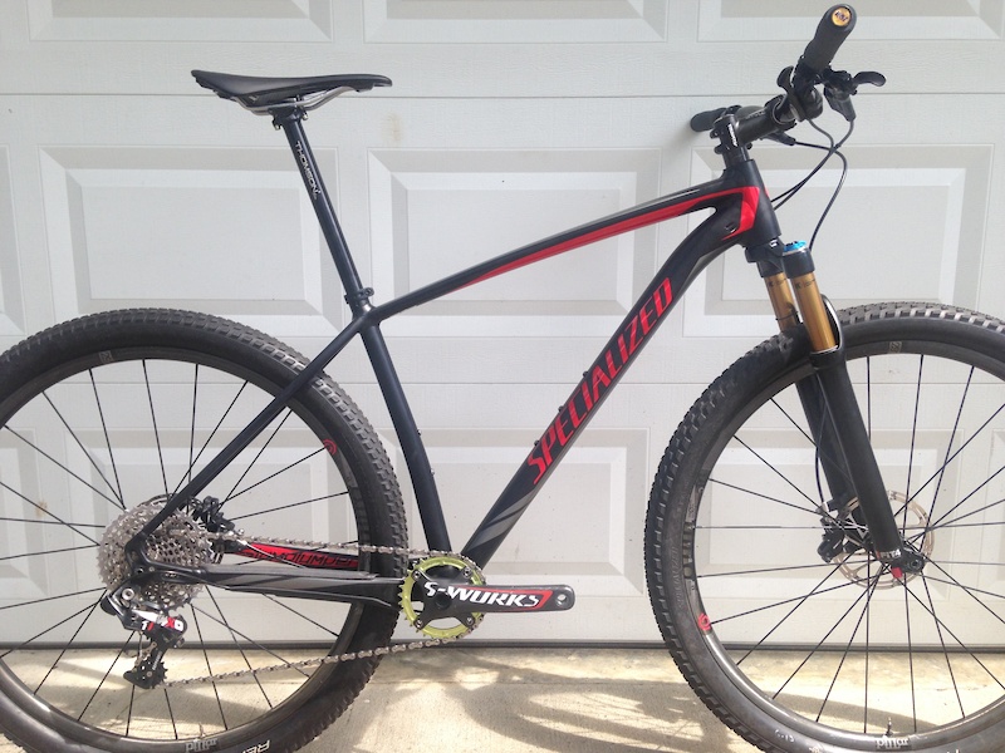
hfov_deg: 55.4
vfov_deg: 42.9
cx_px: 502
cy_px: 376
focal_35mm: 33
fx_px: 958
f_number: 2.4
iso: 50
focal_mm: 4.12
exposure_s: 1/275
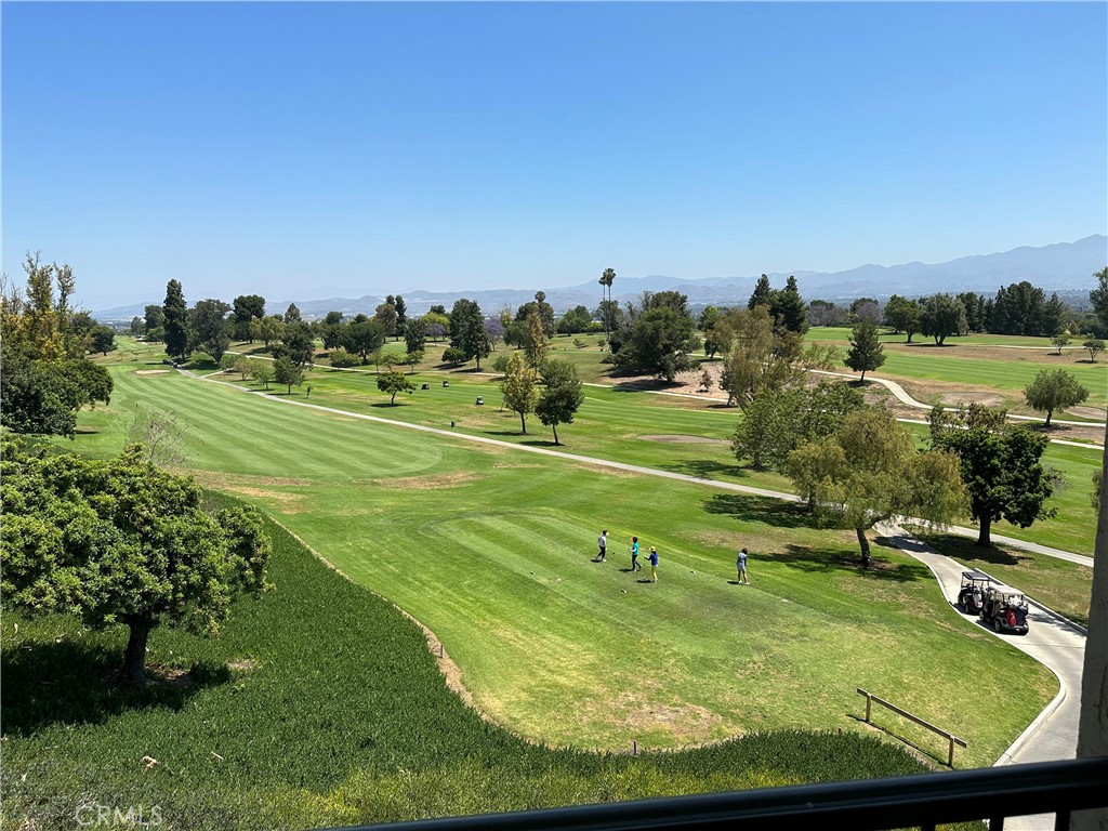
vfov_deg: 56.8
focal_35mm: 24
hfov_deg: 71.6
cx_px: 554
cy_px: 416
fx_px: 768
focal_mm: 6.86
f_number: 1.78
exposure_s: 1/4762
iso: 80
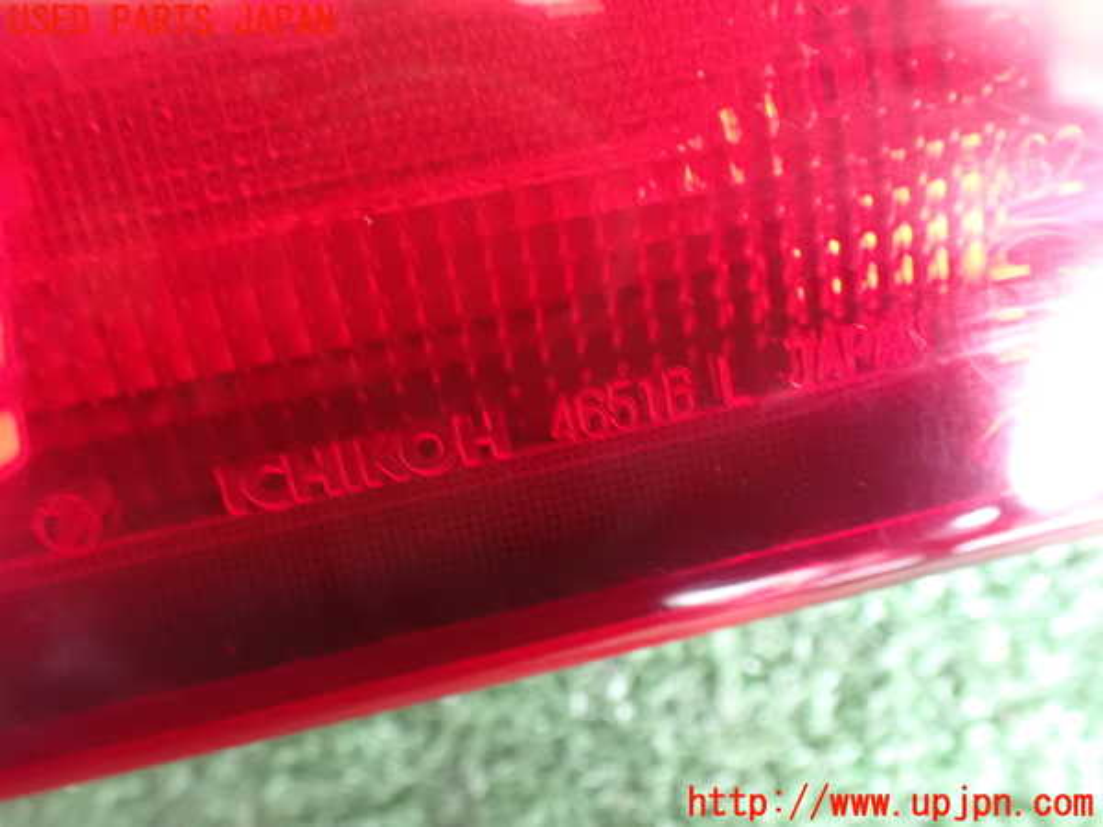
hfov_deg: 60.0
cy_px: 414
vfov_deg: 46.8
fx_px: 956
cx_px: 552
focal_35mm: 30
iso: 1600
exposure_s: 1/20
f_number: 2.3
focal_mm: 5.4
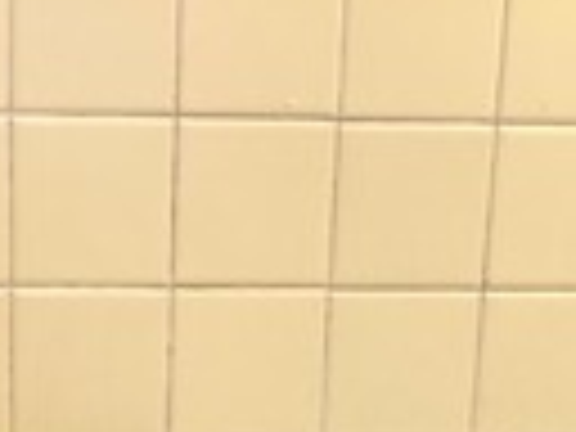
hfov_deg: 14.1
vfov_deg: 9.4
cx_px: 230
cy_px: 1062
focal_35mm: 140
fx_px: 2330
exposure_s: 1/20
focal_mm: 3.99
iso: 40
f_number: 1.8
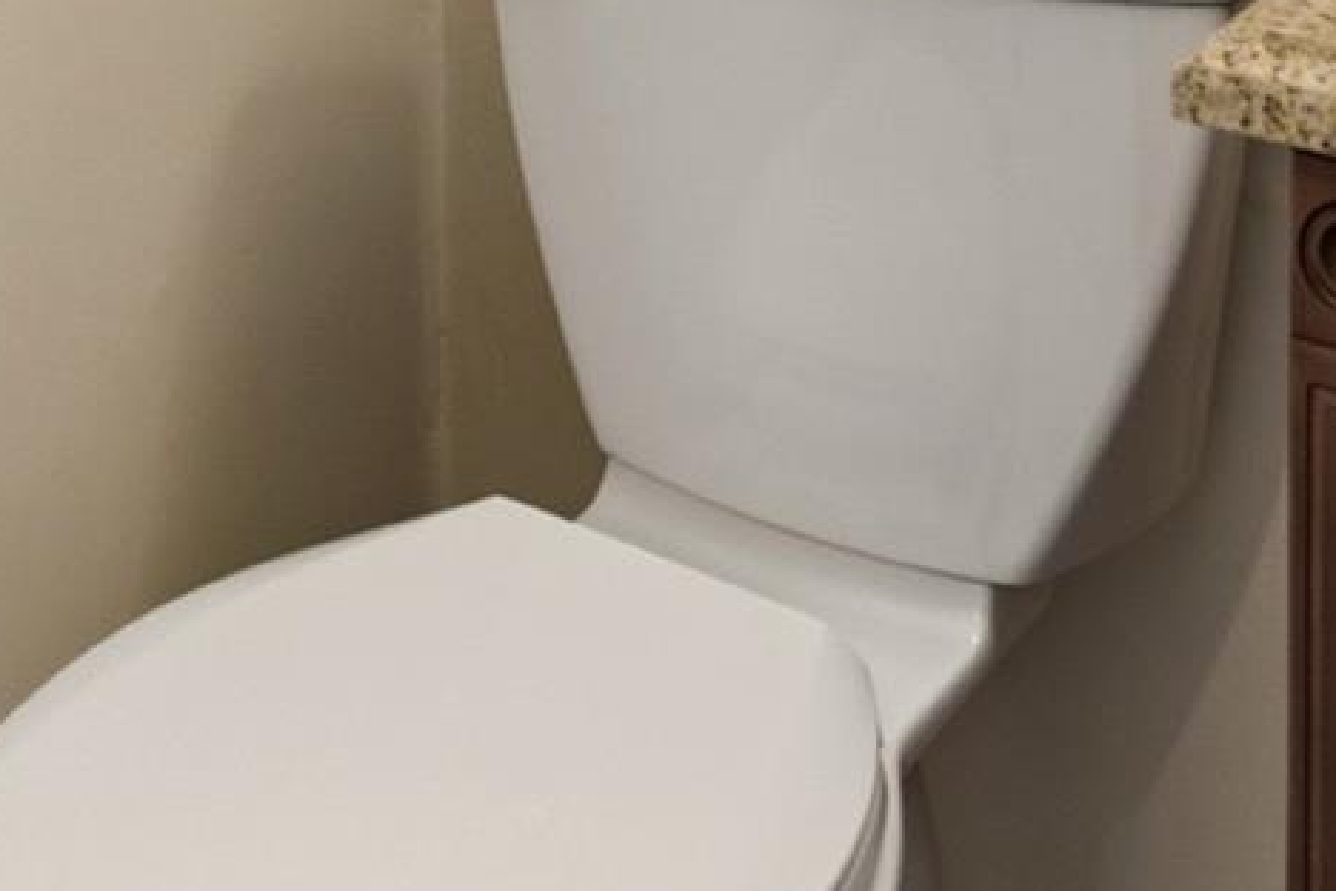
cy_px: -912
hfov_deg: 28.8
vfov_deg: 15.4
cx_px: 531
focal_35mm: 70
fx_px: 2598
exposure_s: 1/20
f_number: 9
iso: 250
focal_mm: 16
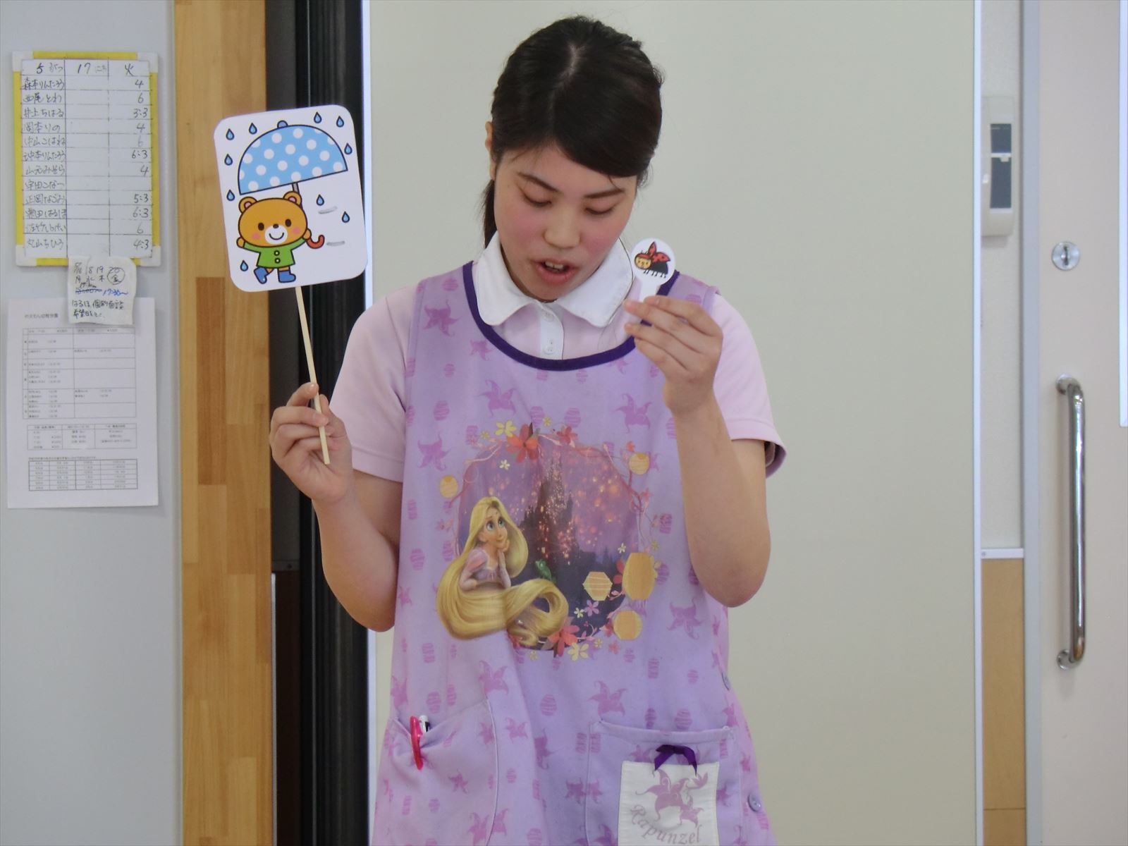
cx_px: 564
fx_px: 4725
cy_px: 423
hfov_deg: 13.6
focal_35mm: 145
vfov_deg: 10.2
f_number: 4.6
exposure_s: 1/80
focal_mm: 25.9
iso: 160
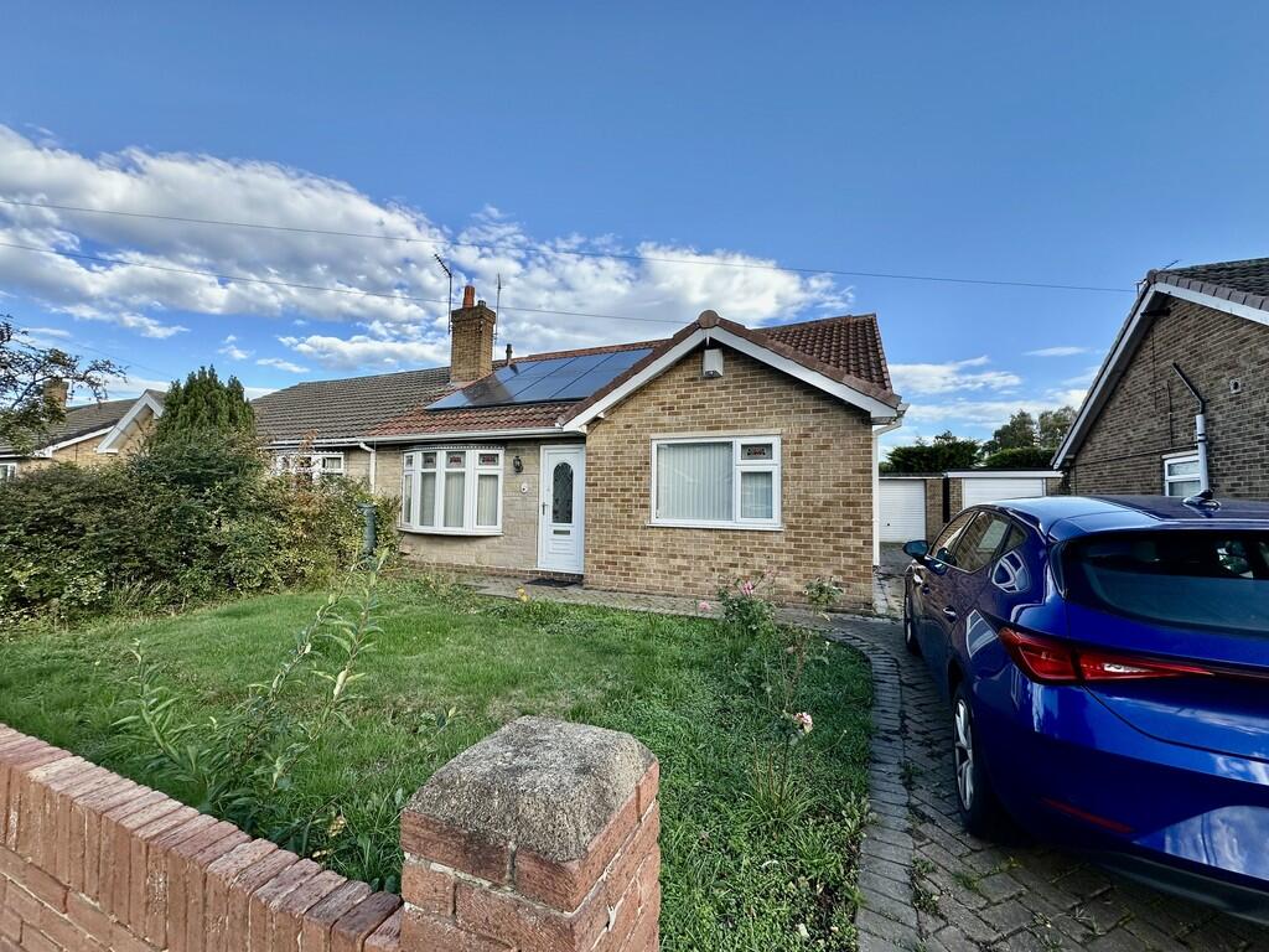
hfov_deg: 102.1
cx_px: 634
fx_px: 513
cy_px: 476
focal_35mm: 14
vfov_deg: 85.7
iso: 40
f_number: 2.2
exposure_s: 1/698
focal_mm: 2.22
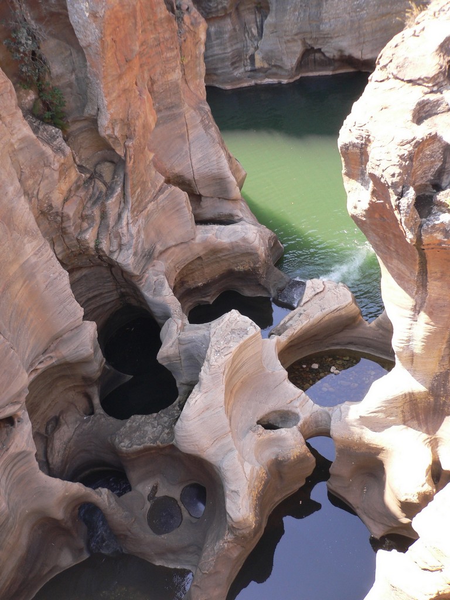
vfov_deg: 52.6
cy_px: 300
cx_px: 225
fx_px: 607
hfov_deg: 40.7
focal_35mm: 35
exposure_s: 1/100
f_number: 2.8
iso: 80
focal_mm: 5.8
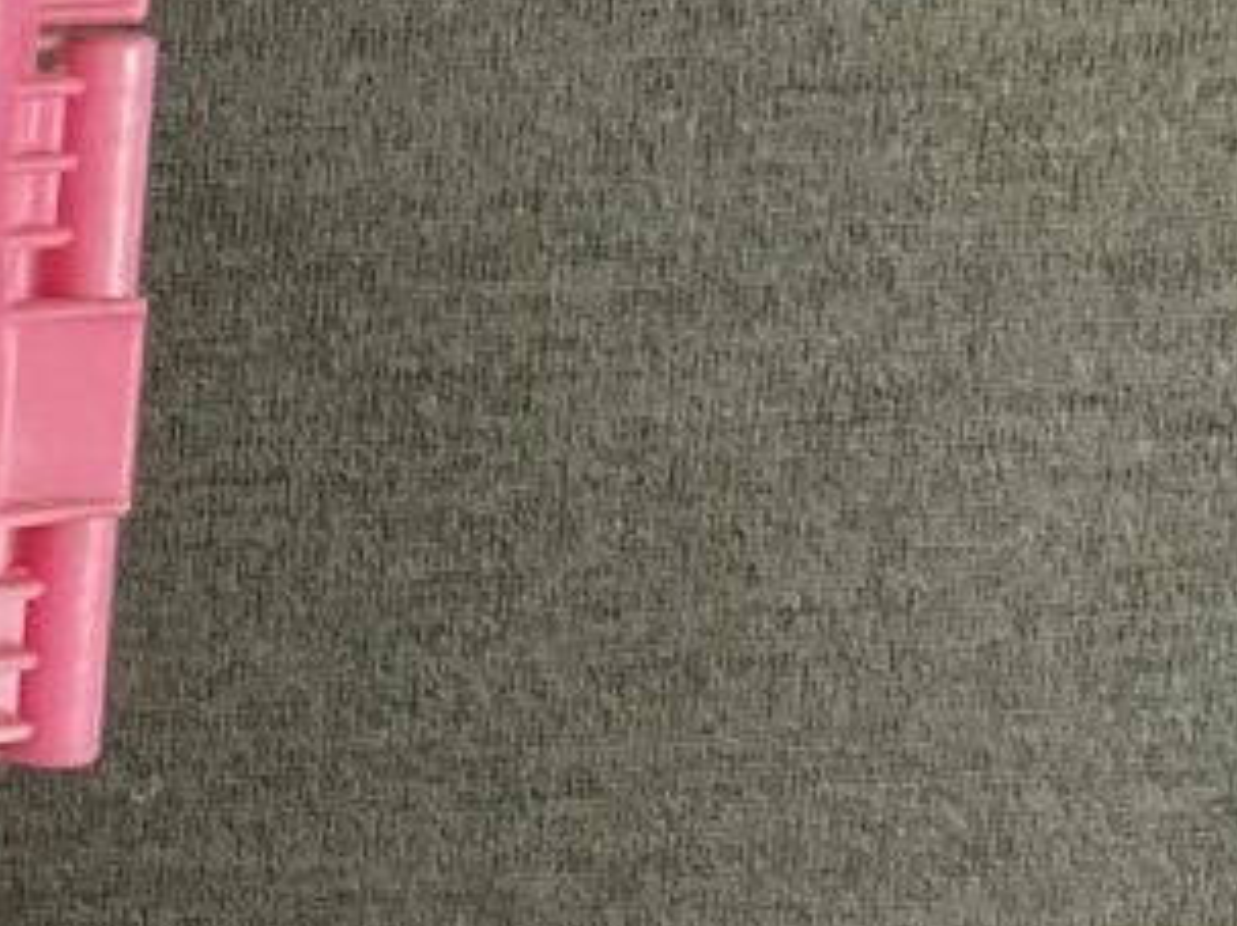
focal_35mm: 145
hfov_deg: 11.9
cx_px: -1398
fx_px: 5180
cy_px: 1344
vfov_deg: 9.9
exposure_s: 1/50
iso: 200
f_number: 1.8
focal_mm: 3
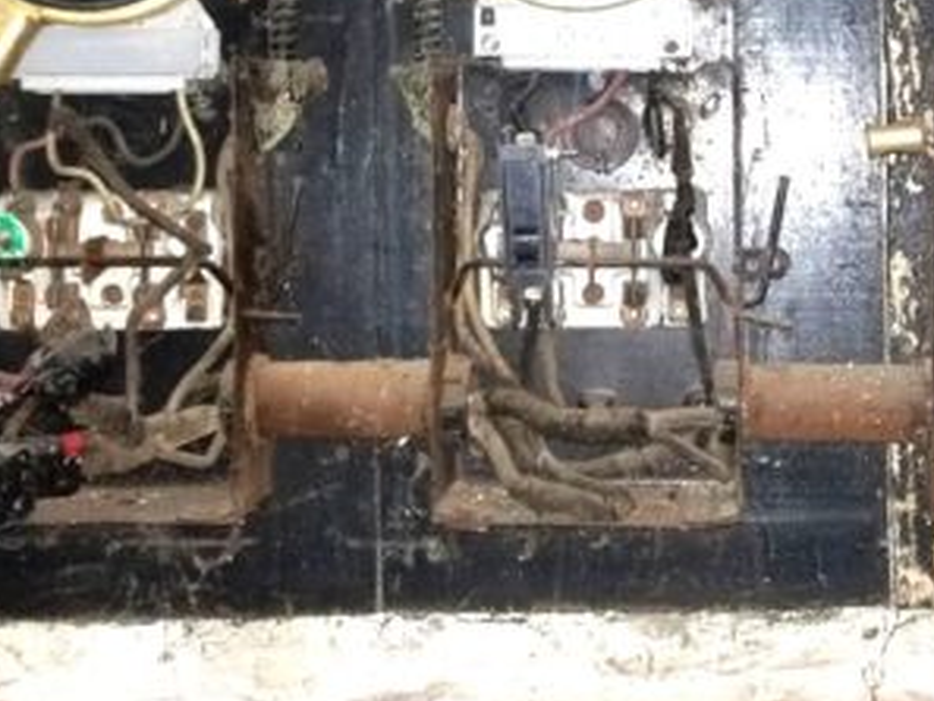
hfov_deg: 27.3
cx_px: 730
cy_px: 141
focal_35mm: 70
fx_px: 1889
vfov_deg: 20.8
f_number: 1.7
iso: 125
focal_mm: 4.25
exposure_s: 1/16
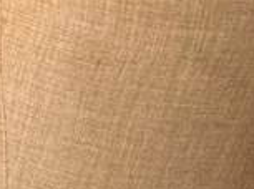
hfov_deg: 11.6
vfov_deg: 12.1
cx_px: -498
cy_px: -280
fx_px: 688
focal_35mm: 94
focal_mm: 2.22
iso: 100
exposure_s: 1/99
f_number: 2.2
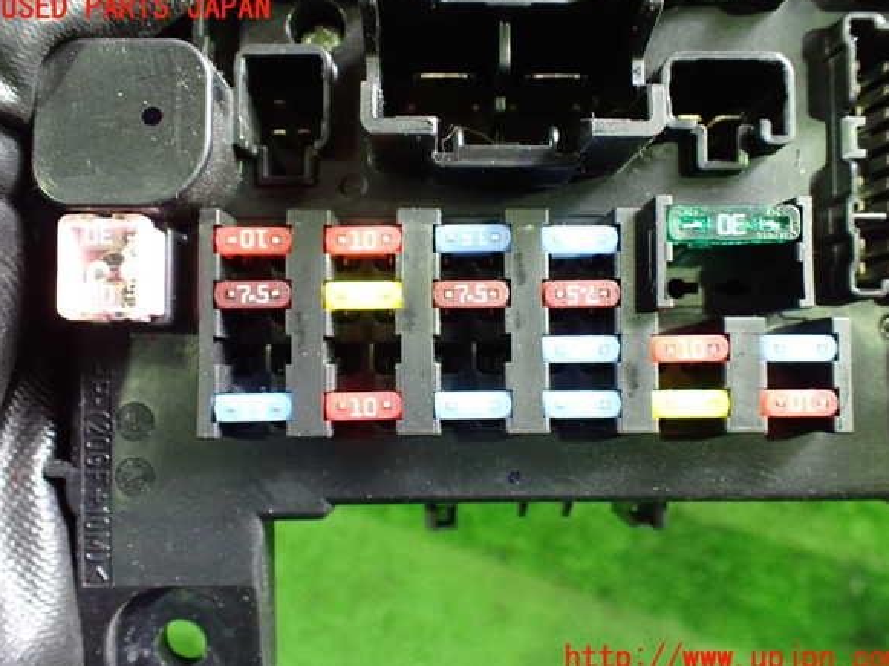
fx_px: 796
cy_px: 334
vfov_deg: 45.4
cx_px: 451
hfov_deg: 58.4
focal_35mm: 31
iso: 800
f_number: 2.3
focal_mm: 5.4
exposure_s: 1/40
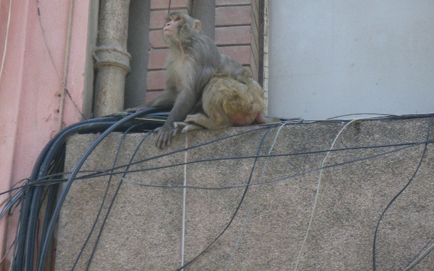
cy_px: 75
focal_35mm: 150
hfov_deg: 13.9
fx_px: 1774
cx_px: 205
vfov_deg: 8.7
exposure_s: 1/160
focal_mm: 20.6
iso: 200
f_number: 5.2
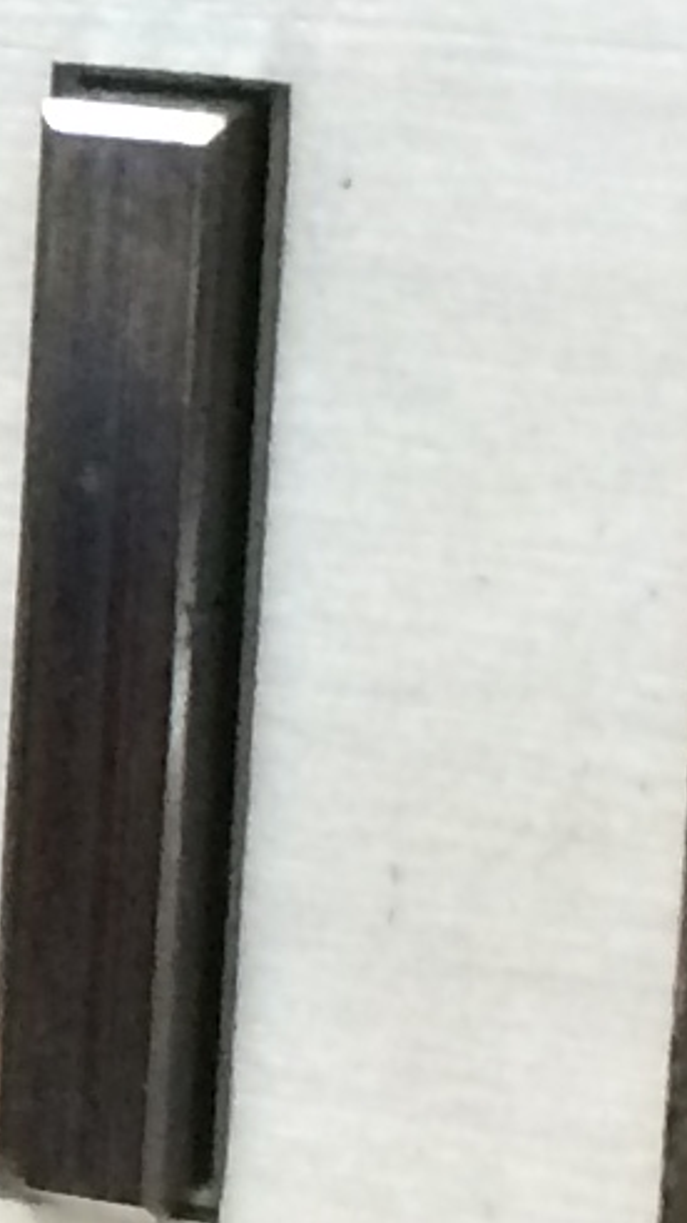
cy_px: 528
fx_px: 6804
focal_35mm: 210
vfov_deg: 10.3
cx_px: -1391
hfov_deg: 5.4
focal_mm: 4.15
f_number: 2.2
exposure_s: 1/33
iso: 250
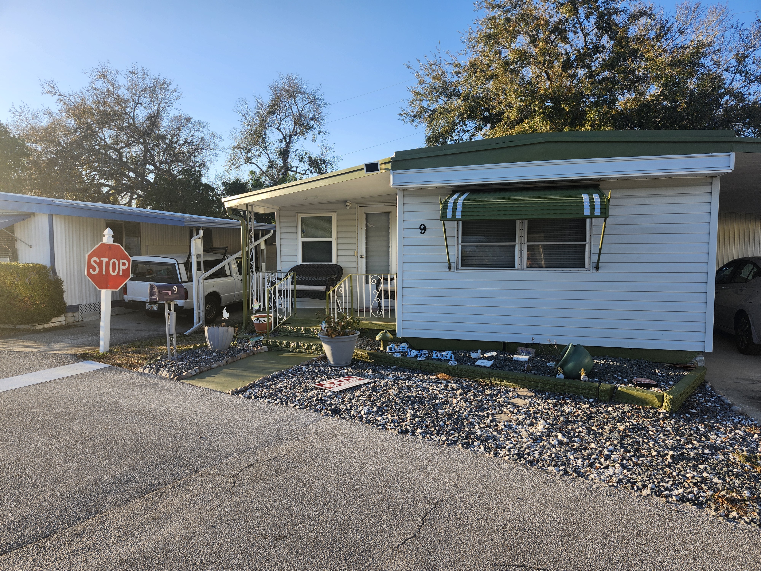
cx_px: 380
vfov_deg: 58.9
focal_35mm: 23
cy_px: 286
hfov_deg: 73.9
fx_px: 506
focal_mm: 5.54
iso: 25
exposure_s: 1/572
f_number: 1.8
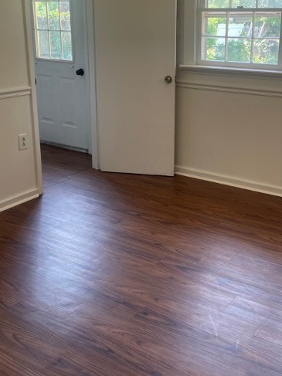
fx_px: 446
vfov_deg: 45.4
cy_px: 144
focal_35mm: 41
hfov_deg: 34.7
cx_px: 195
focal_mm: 5.1
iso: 50
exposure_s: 1/120
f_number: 1.6
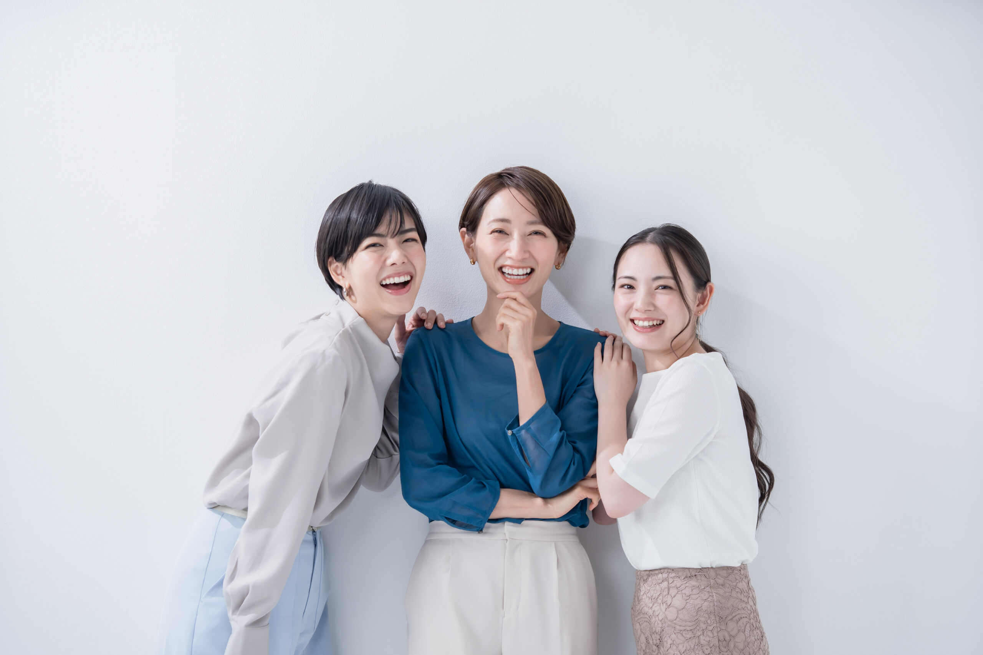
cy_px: 328
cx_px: 492
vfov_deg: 10.2
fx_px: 3686
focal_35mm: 135
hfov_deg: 15.2
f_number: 2.8
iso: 200
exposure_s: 1/320
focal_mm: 135
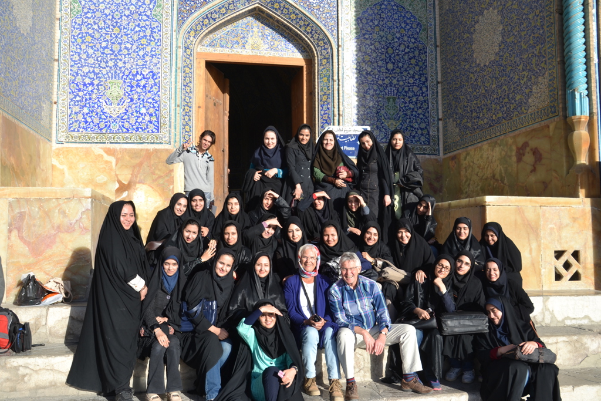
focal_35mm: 32
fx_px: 526
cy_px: 200
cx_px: 300
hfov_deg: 59.5
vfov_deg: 41.7
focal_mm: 21
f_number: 8
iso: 100
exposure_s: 1/250
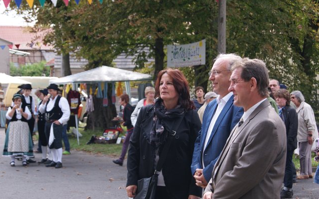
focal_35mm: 70
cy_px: 106
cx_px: 159
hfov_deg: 29.6
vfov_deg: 18.7
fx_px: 604
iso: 100
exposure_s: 1/80
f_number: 5.6
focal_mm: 45
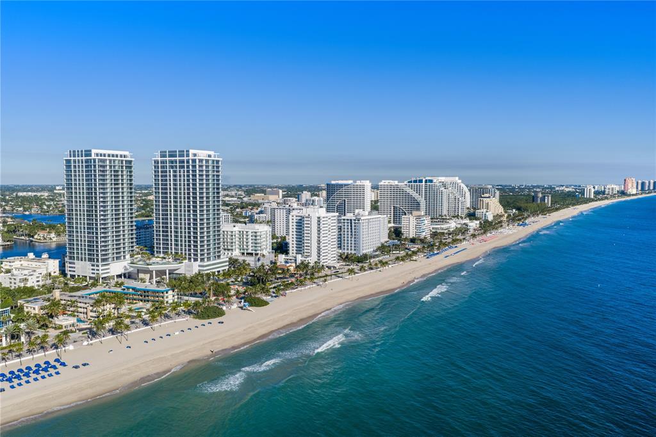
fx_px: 510
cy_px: 218
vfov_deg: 46.4
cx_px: 328
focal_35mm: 28
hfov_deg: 65.5
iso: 100
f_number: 5
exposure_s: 1/240
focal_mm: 14.45
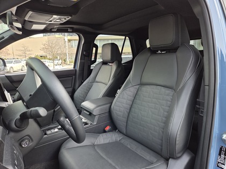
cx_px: 113
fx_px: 150
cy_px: 84
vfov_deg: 58.9
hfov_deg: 73.9
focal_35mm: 23
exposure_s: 1/180
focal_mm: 5.4
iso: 64
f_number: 1.8
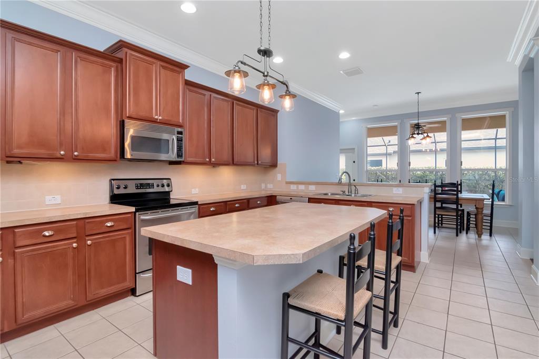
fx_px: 247
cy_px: 180
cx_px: 270
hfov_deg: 95.0
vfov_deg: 72.0
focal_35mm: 16
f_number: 13
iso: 1000
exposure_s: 1/30
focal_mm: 11
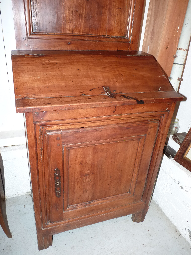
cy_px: 128
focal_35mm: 27
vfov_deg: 65.3
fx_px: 199
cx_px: 96
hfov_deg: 51.4
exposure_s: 1/20
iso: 200
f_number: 2.8
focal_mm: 4.8
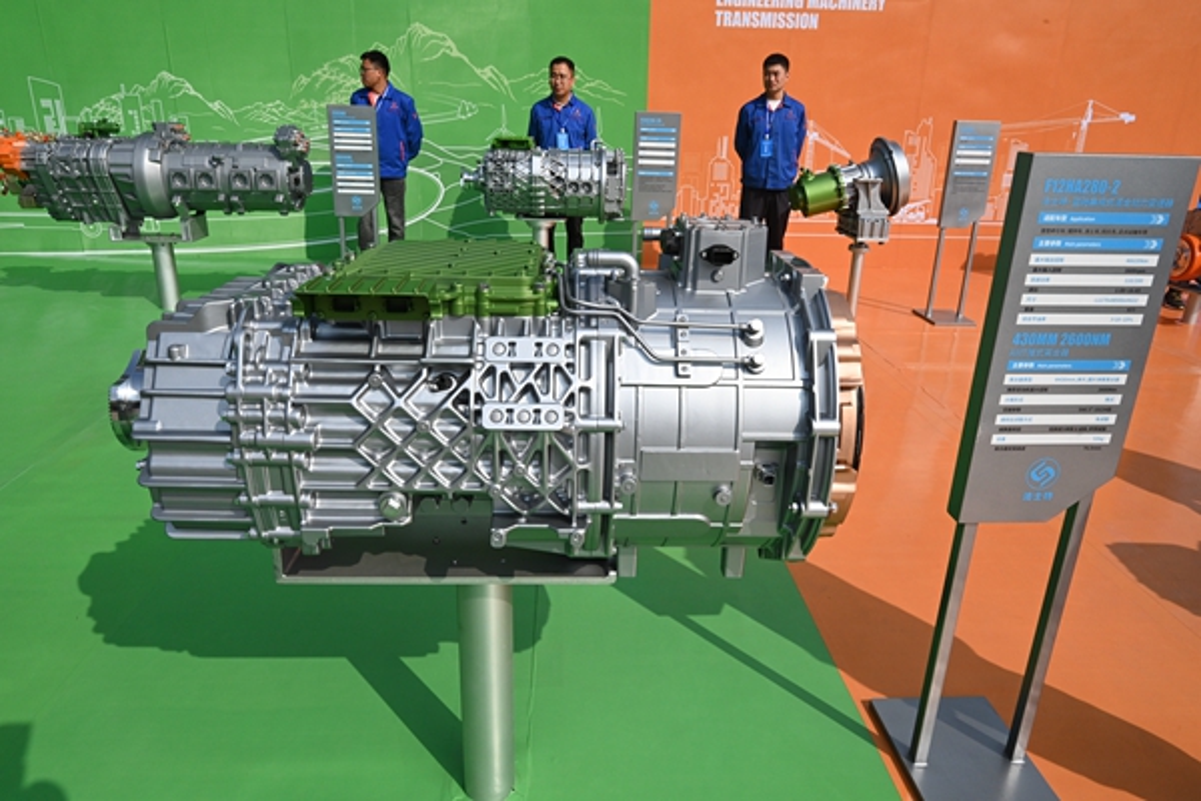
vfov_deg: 54.1
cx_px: 600
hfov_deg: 74.9
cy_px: 400
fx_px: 784
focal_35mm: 24
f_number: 18
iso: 1250
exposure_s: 1/1250
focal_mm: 23.5
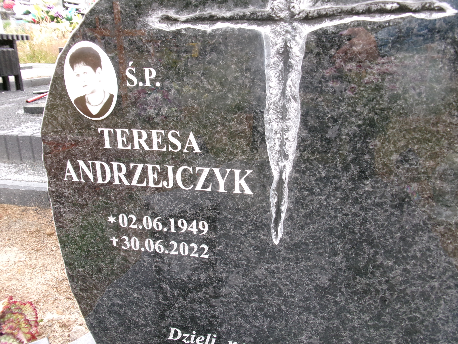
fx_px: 370
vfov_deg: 49.7
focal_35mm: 28
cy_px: 172
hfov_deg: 63.4
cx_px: 229
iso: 100
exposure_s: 1/85
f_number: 3.9
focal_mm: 5.1
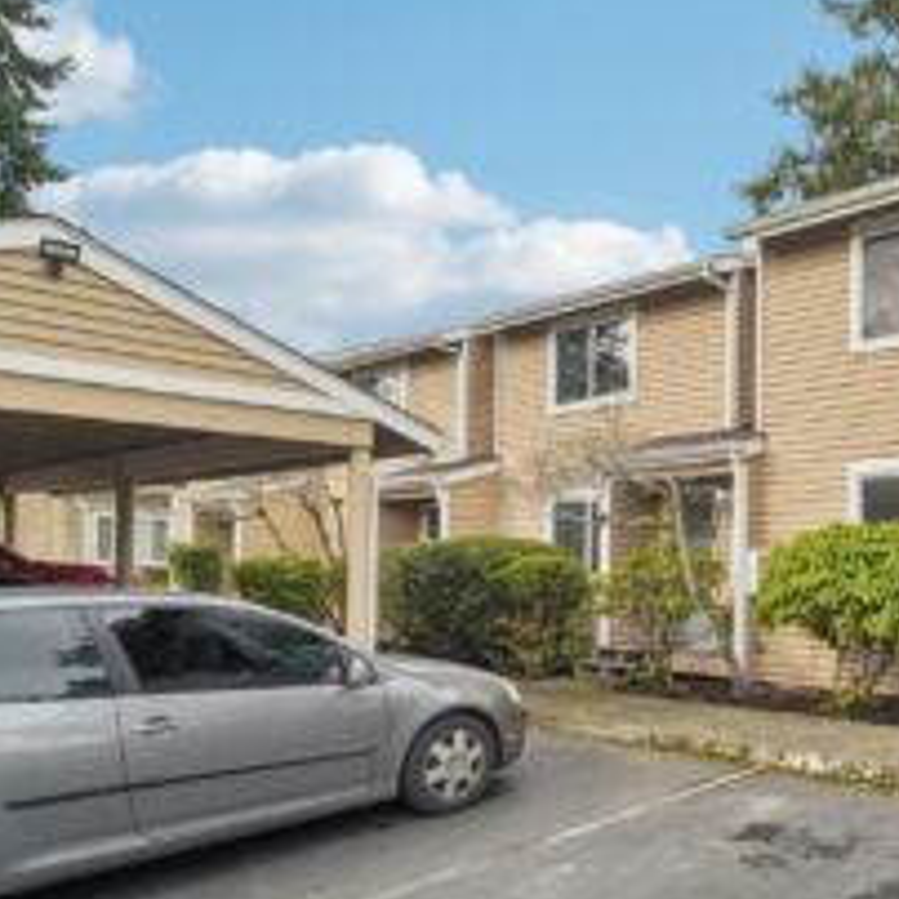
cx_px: 806
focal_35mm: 27
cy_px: 358
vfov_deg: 58.6
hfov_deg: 52.2
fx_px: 793
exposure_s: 1/200
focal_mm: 16
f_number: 16
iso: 1600
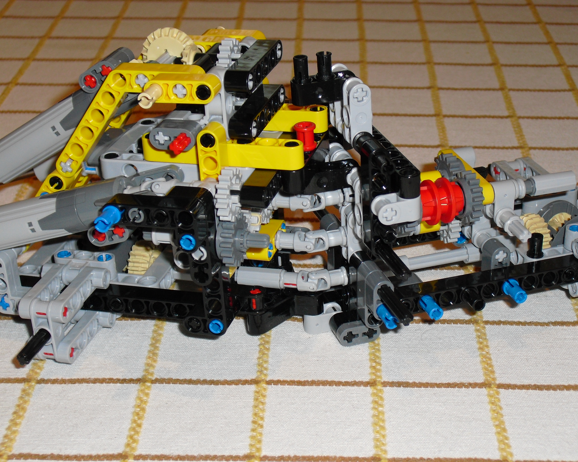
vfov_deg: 23.1
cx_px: 300
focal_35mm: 66
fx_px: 1129
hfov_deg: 28.7
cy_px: 230
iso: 200
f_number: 4.2
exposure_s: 1/60
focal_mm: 11.2
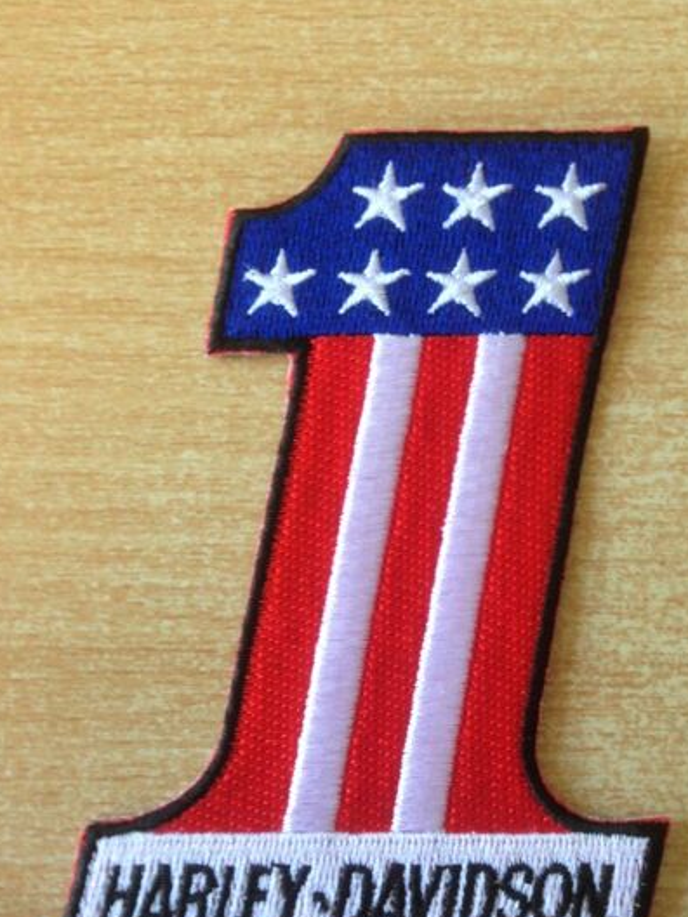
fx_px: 1060
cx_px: 377
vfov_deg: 46.7
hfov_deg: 35.9
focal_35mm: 40
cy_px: 526
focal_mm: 4.12
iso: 50
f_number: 2.4
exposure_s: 1/30
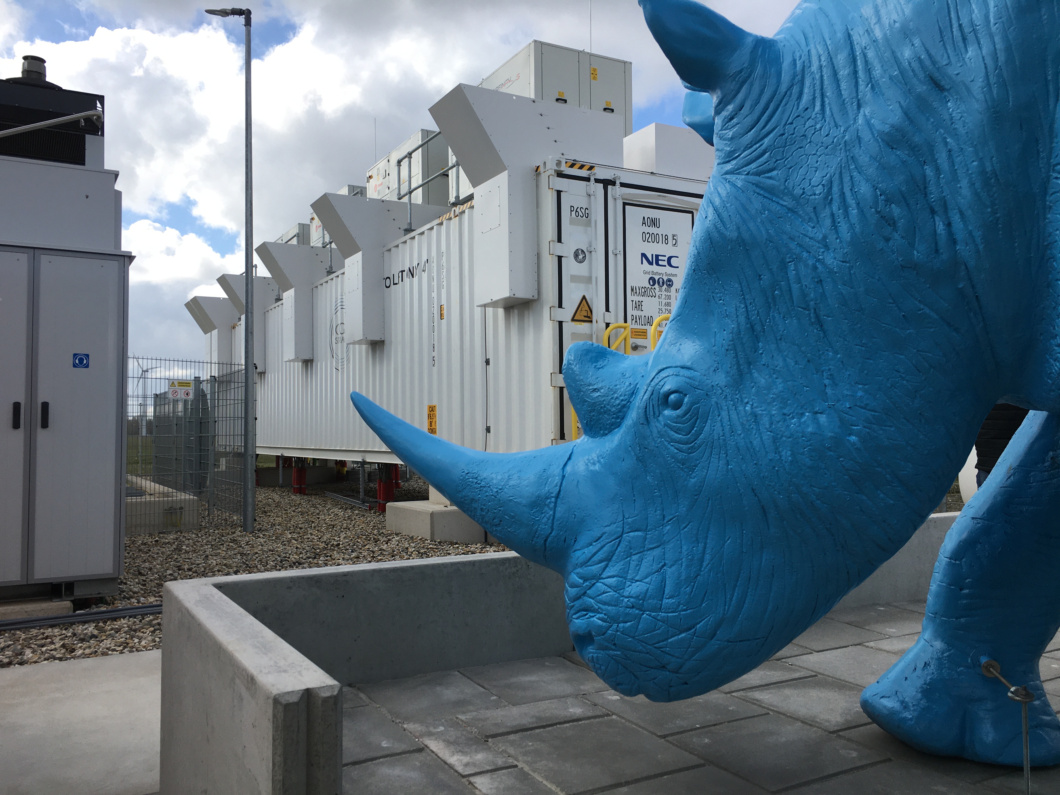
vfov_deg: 48.2
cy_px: 398
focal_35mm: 29
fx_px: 888
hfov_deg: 61.7
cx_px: 530
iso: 25
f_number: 2.2
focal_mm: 4.15
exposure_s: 1/1183
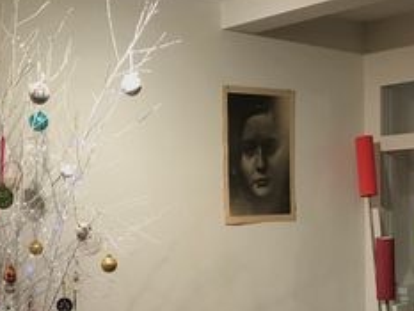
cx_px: 140
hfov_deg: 26.9
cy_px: 290
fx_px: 862
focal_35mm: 72
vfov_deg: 20.0
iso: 50
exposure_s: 1/17
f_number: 1.8
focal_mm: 3.99
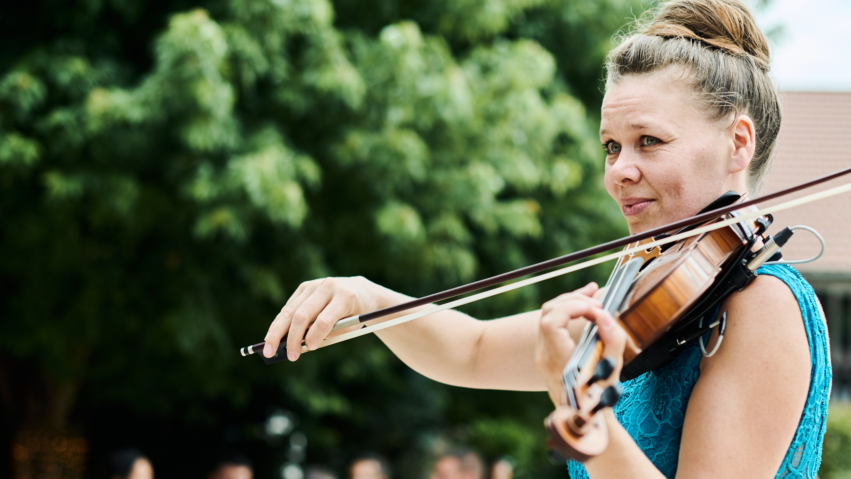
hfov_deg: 30.5
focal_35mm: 69
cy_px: 372
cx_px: 503
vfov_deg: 17.4
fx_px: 1557
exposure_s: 1/800
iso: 100
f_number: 2.5
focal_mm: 50
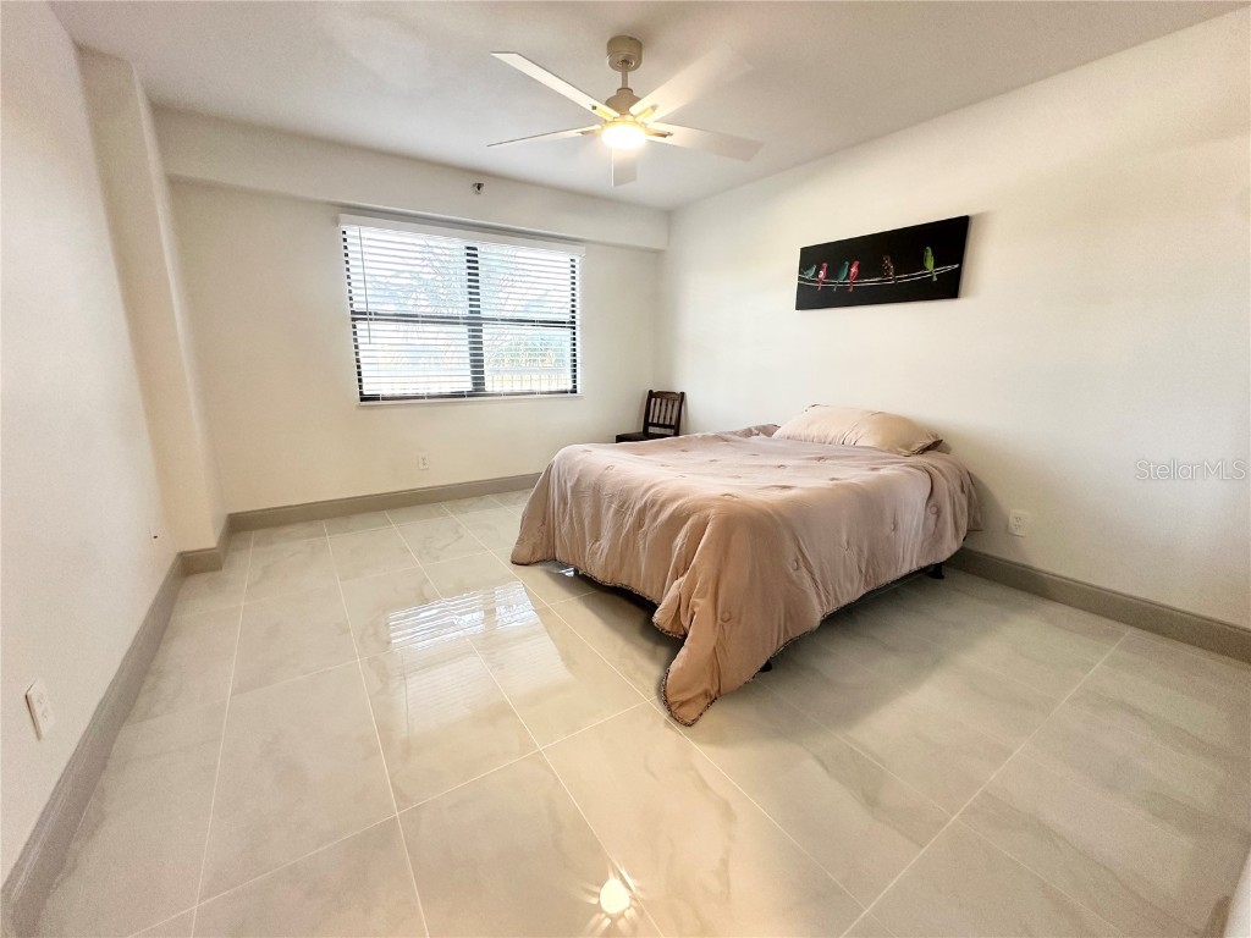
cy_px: 469
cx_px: 626
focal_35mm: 14
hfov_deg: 102.1
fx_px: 506
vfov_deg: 85.7
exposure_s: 1/100
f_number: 2.2
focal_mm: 2.22
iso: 200
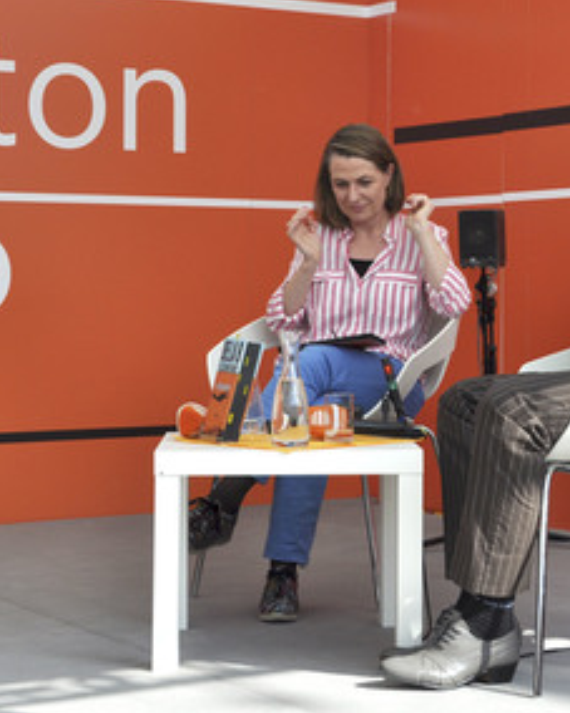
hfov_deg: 22.3
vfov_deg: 28.3
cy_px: 349
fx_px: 1414
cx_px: 500
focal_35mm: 67
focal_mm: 30
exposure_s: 1/200
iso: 200
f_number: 7.1
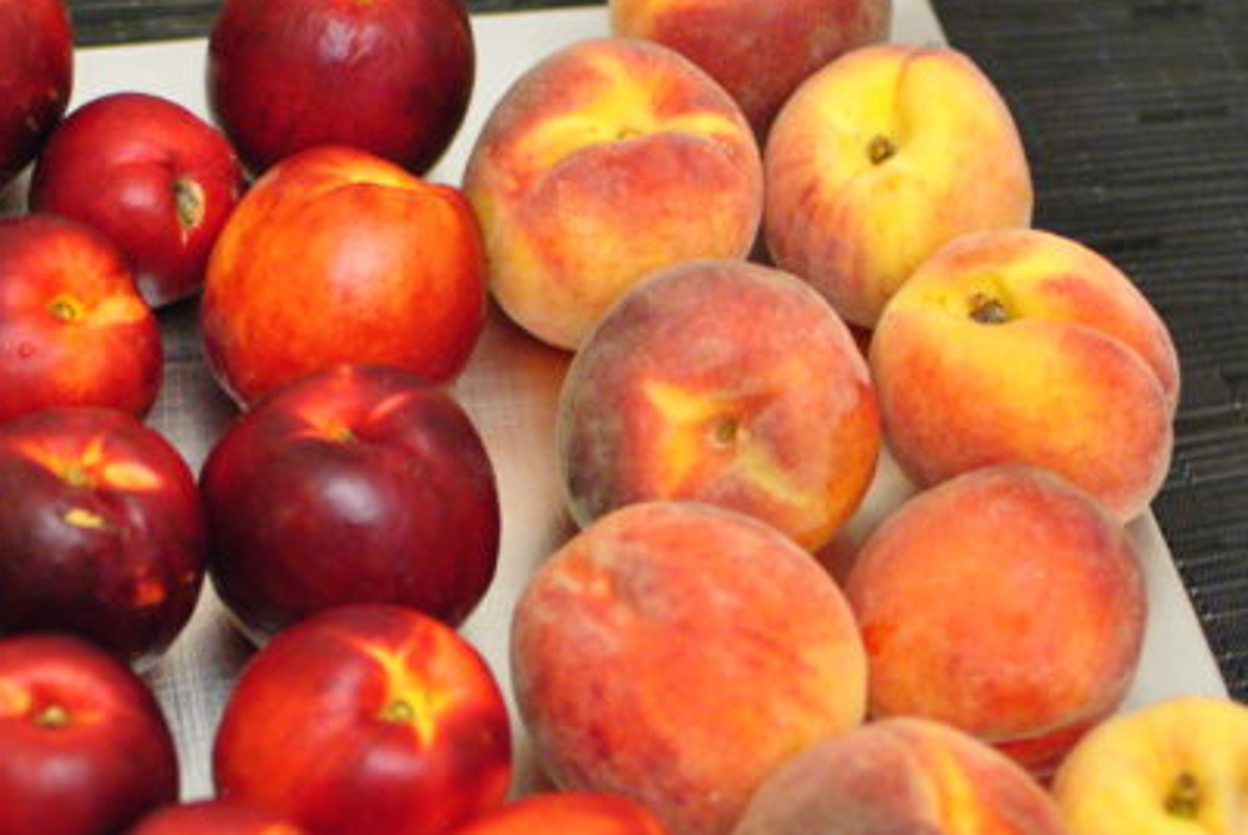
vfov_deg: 13.8
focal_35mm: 99
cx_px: 438
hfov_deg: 20.5
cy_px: 545
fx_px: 3434
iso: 800
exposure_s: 1/25
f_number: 1.8
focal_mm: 35
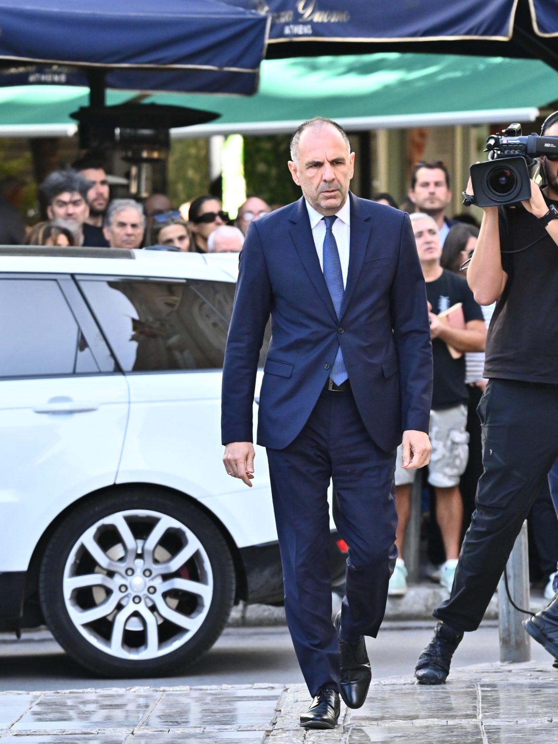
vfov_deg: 5.5
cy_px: 372
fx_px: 7781
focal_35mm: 362
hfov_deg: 4.1
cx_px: 388
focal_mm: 250
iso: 3600
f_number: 7.1
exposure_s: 1/1000
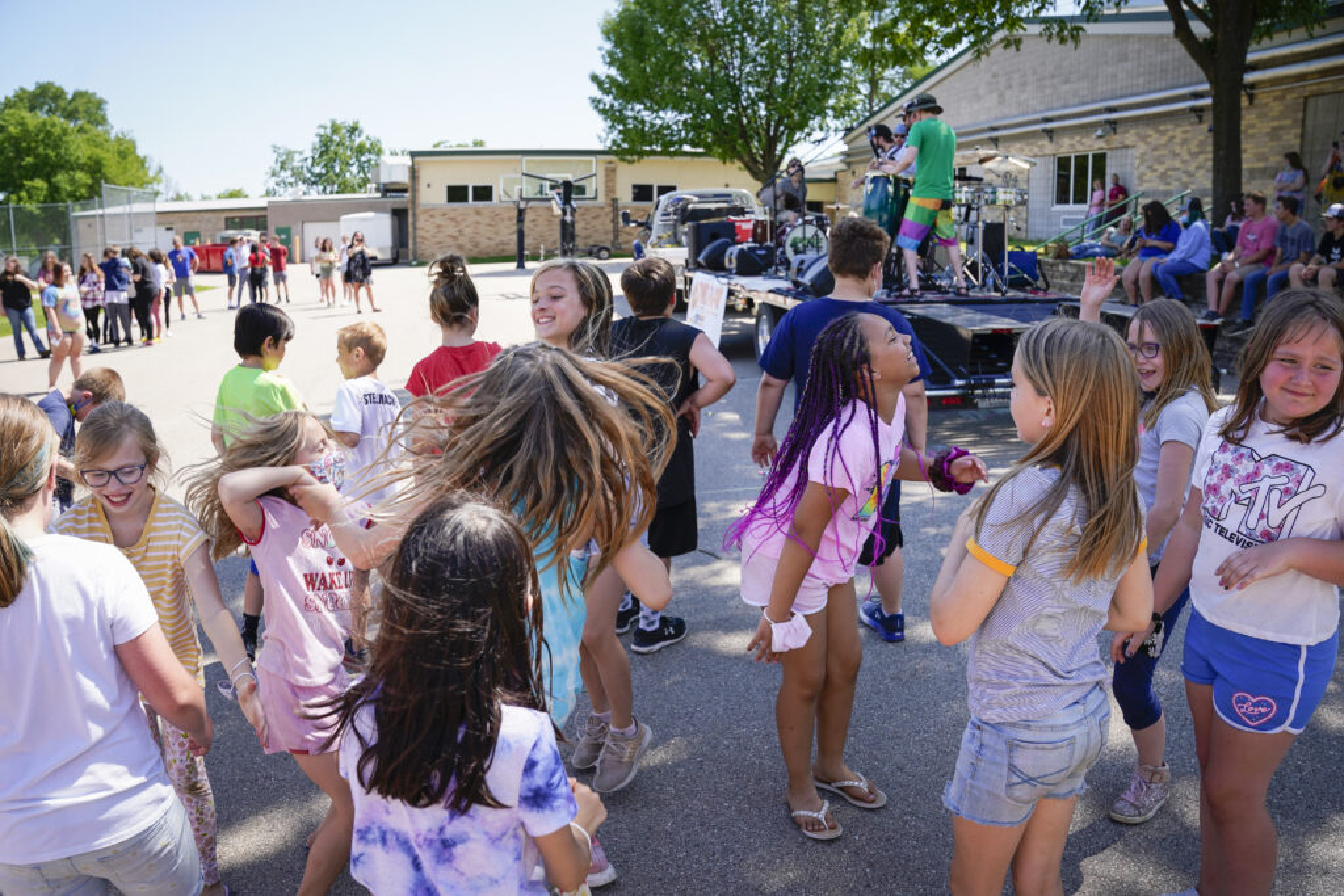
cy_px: 448
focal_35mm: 24
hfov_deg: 73.7
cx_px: 672
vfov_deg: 53.1
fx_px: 896
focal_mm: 24
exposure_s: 1/400
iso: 100
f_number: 4.5
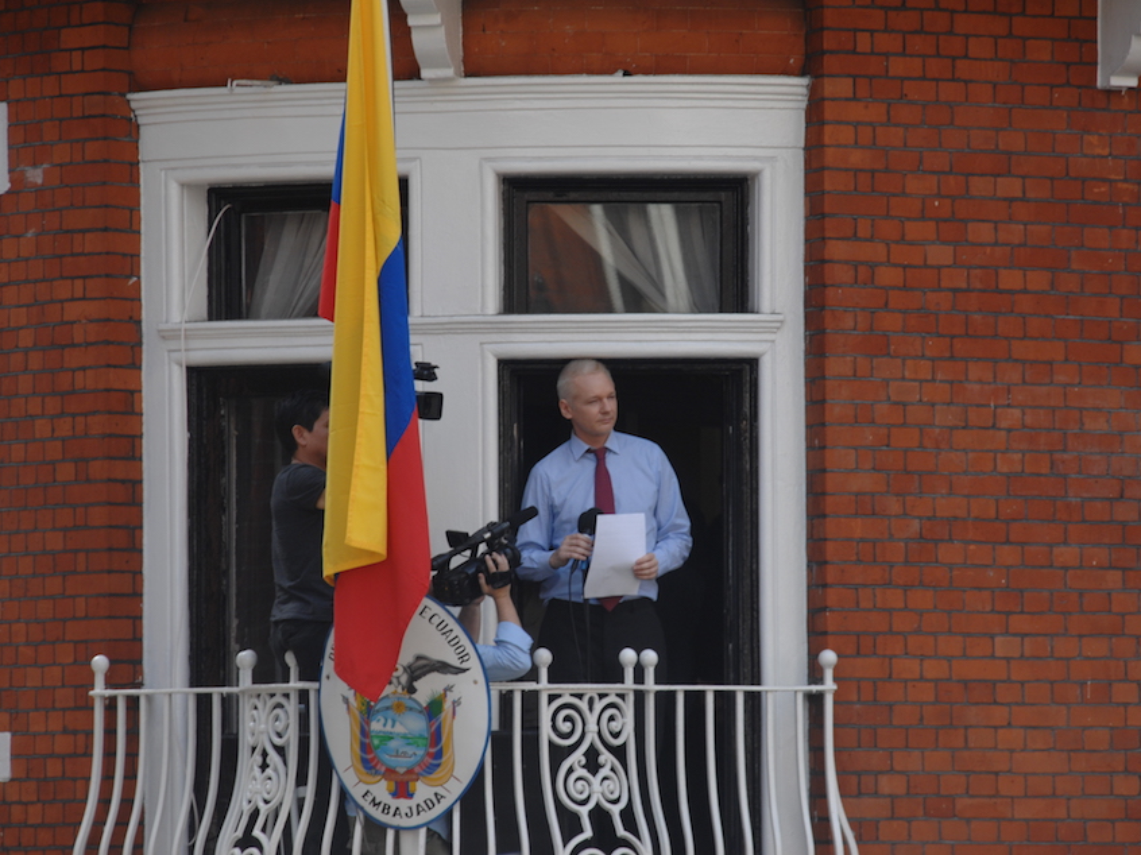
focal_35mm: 254
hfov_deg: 7.8
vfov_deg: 5.9
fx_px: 8355
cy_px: 429
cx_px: 604
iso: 250
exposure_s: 1/180
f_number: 6.7
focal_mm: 155
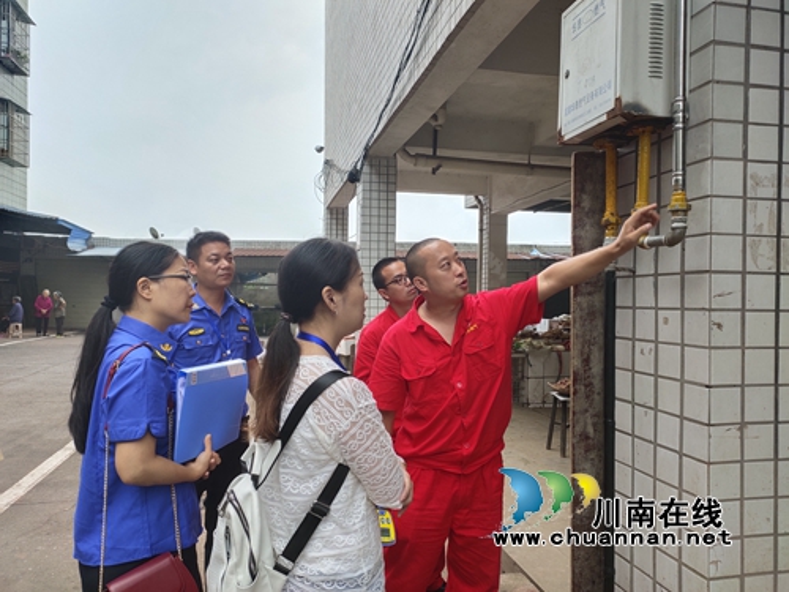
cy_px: 296
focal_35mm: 23
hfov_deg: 73.9
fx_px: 524
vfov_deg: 58.9
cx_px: 394
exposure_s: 1/5677
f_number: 1.79
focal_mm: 4.76
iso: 56
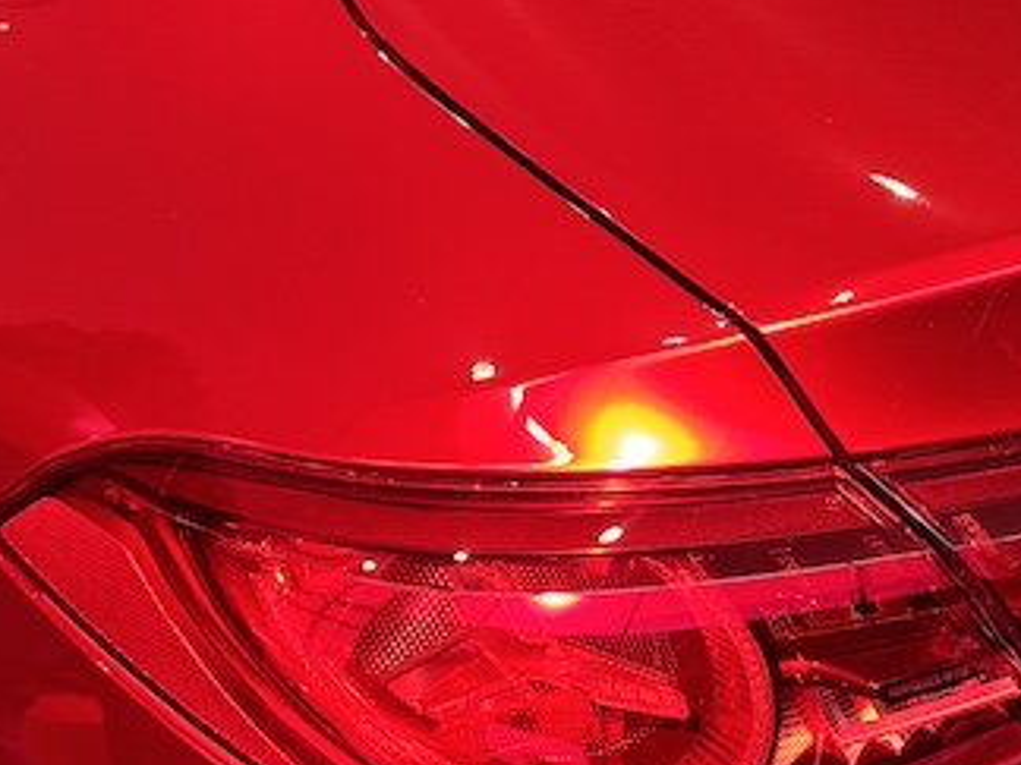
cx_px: 945
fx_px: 2183
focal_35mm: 74
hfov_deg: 25.4
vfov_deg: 19.6
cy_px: 652
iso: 125
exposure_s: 1/121
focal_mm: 6.76
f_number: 1.78
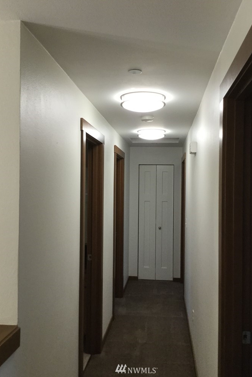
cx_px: 136
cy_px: 190
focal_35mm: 33
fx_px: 346
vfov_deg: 57.2
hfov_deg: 40.0
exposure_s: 1/30
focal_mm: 3.3
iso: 50
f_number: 2.4
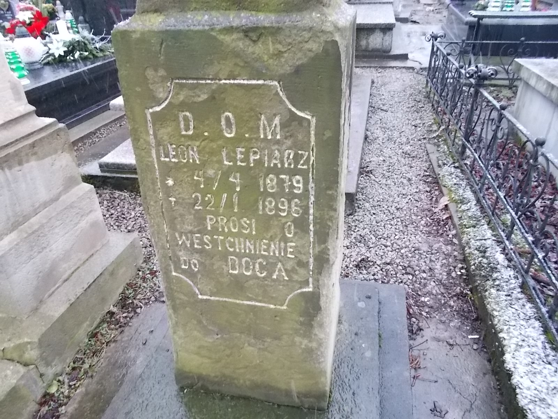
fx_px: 419
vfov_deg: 53.1
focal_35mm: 26
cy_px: 210
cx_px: 279
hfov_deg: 67.3
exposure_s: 1/40
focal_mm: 4.6
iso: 400
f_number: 3.2
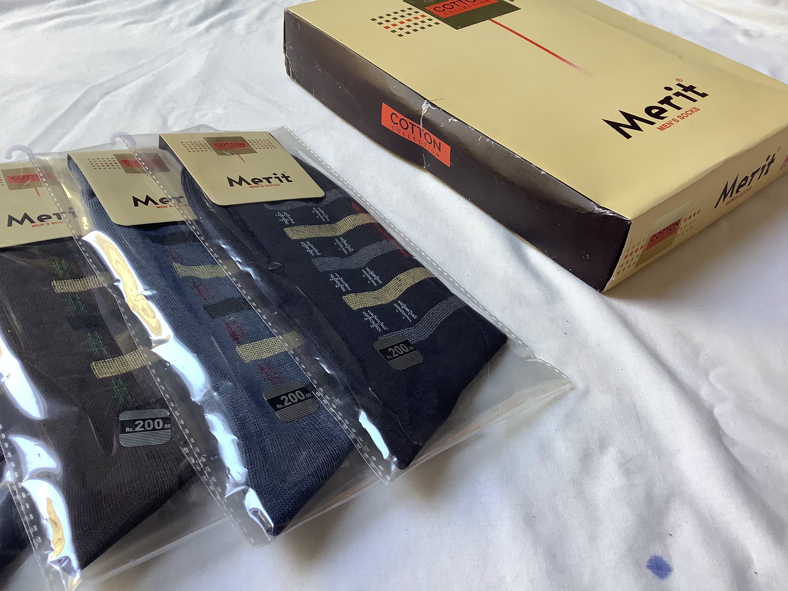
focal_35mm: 31
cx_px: 394
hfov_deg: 58.4
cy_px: 296
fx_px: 706
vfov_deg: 45.4
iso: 64
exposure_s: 1/60
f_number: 2.4
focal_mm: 3.3
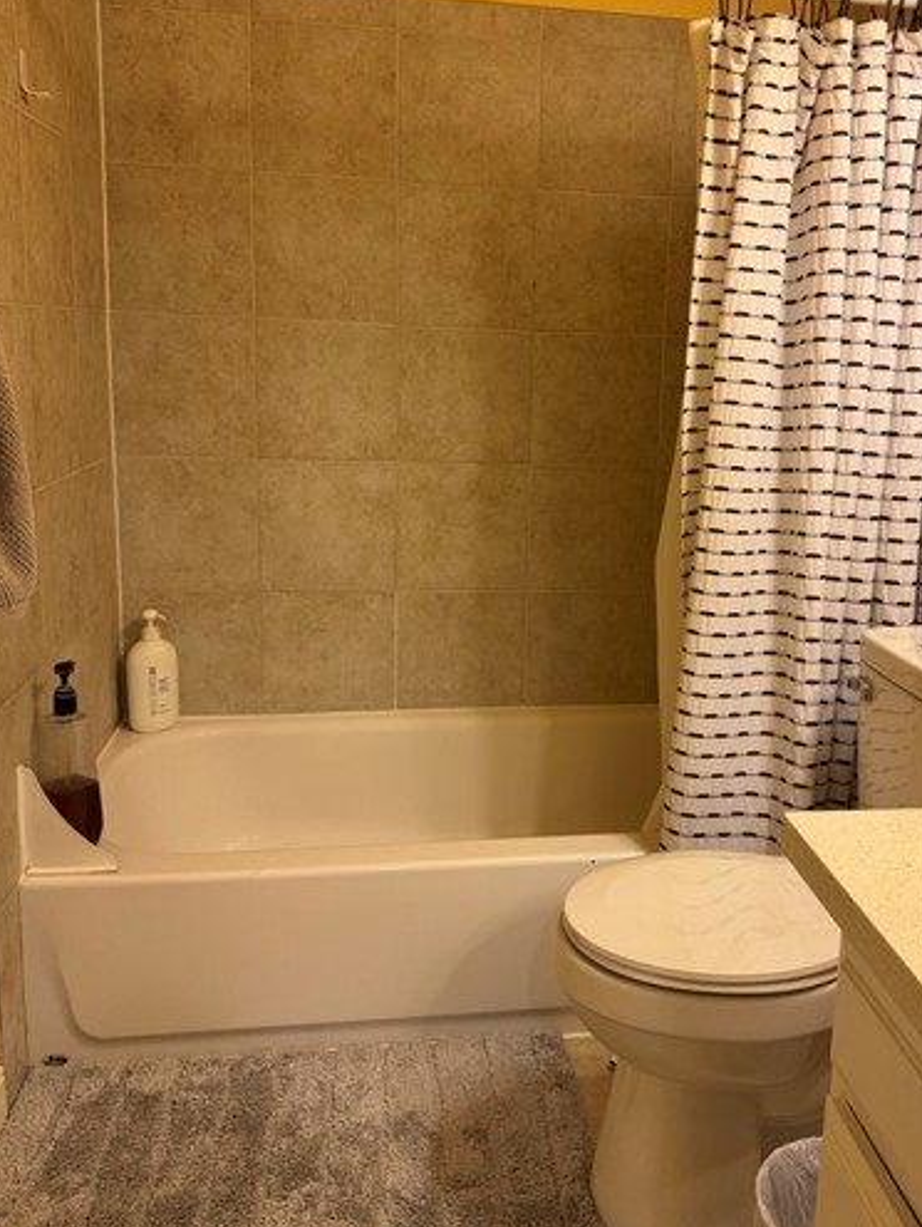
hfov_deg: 45.1
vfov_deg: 58.1
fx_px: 1099
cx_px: 577
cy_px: 538
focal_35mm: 31
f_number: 1.78
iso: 200
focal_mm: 6.76
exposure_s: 1/120
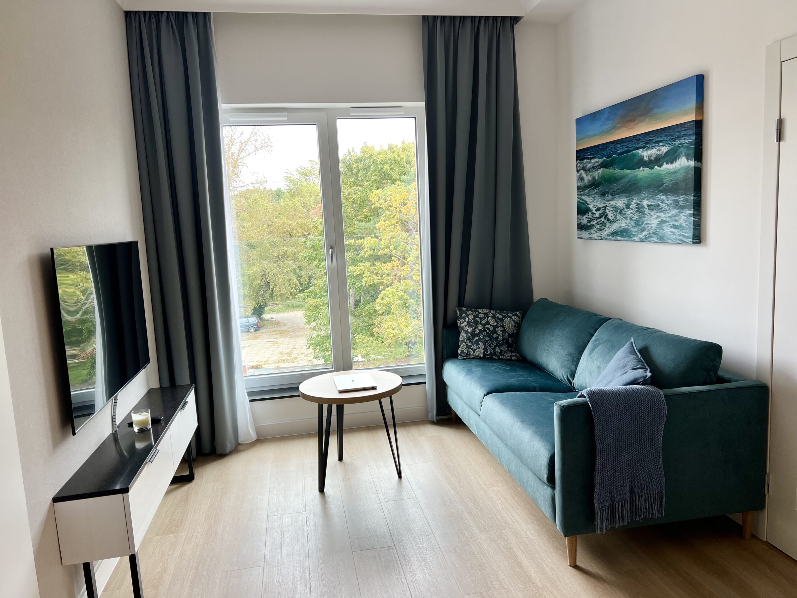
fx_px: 599
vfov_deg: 53.1
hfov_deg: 67.3
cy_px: 299
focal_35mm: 26
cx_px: 398
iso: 40
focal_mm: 5.7
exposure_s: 1/100
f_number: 1.5
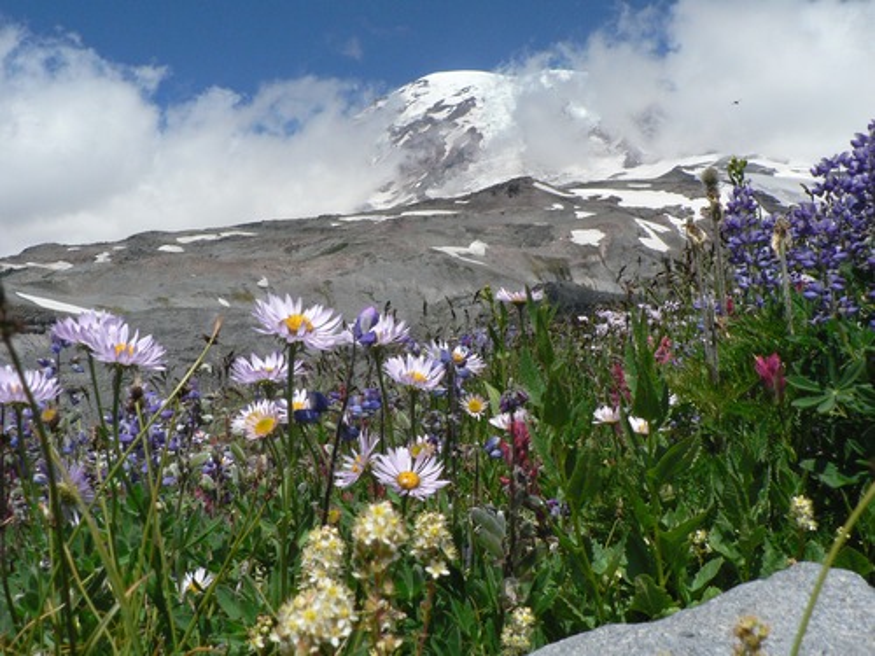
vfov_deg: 39.7
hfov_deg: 51.4
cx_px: 438
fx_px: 910
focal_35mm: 36
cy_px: 328
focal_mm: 6
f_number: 8
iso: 200
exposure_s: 1/1600
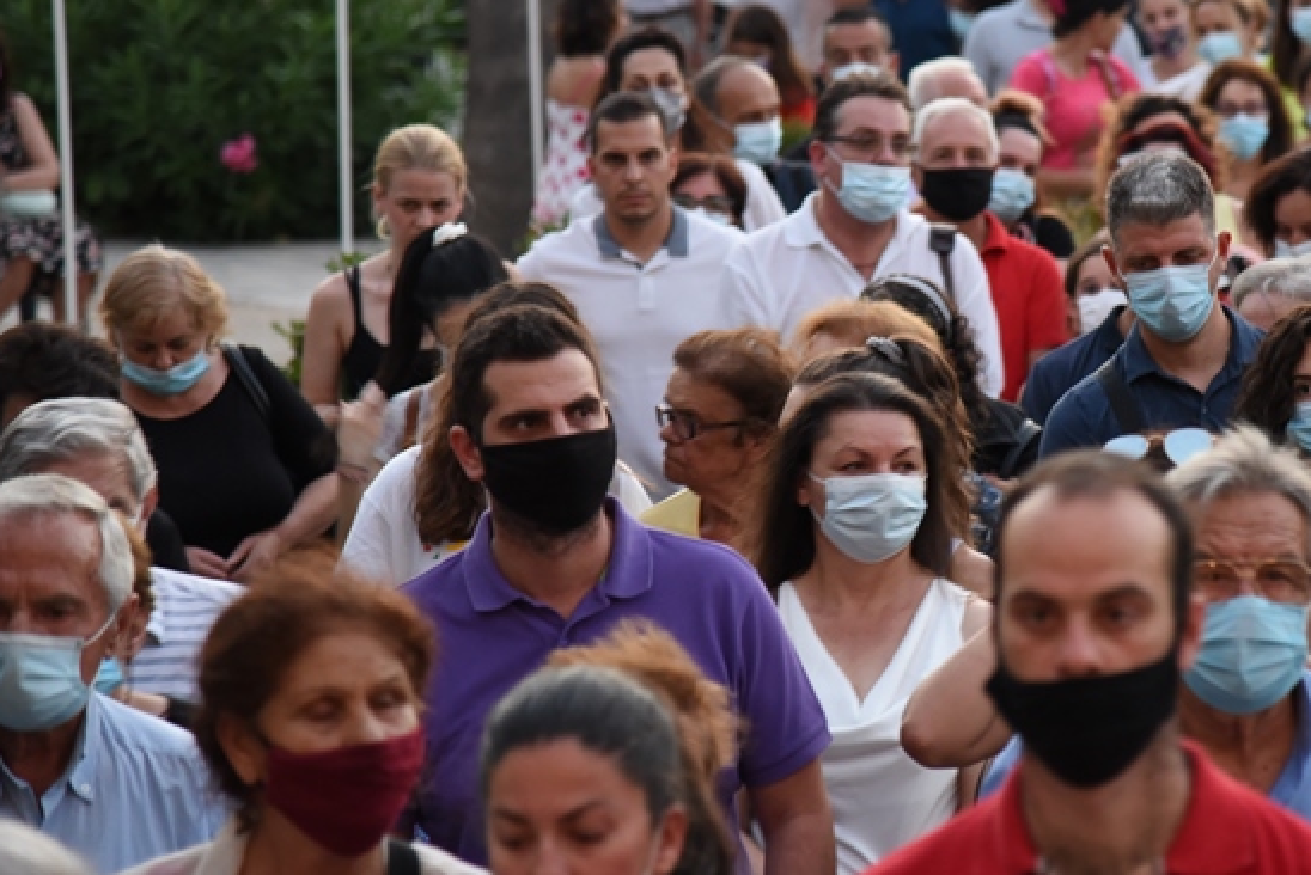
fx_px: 6777
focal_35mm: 186
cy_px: 386
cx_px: 990
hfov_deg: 11.0
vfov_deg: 7.4
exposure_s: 1/50
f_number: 4
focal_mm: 120
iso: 2500
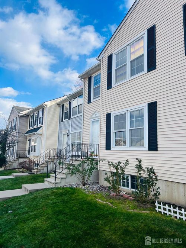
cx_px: 93
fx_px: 186
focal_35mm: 26
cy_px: 124
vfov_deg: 67.3
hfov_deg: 53.0
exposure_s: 1/2762
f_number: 1.5
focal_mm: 5.7
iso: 50
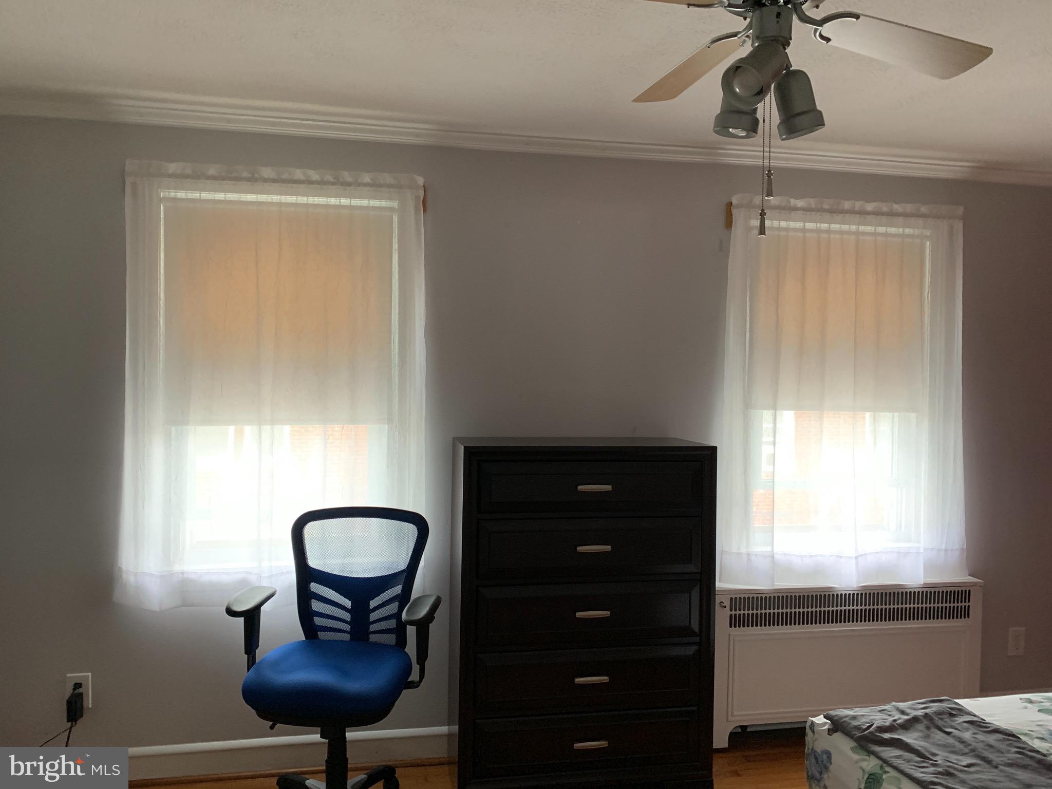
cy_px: 394
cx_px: 526
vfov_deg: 53.1
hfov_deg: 67.3
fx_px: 790
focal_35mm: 26
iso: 200
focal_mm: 4.25
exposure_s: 1/60
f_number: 1.8
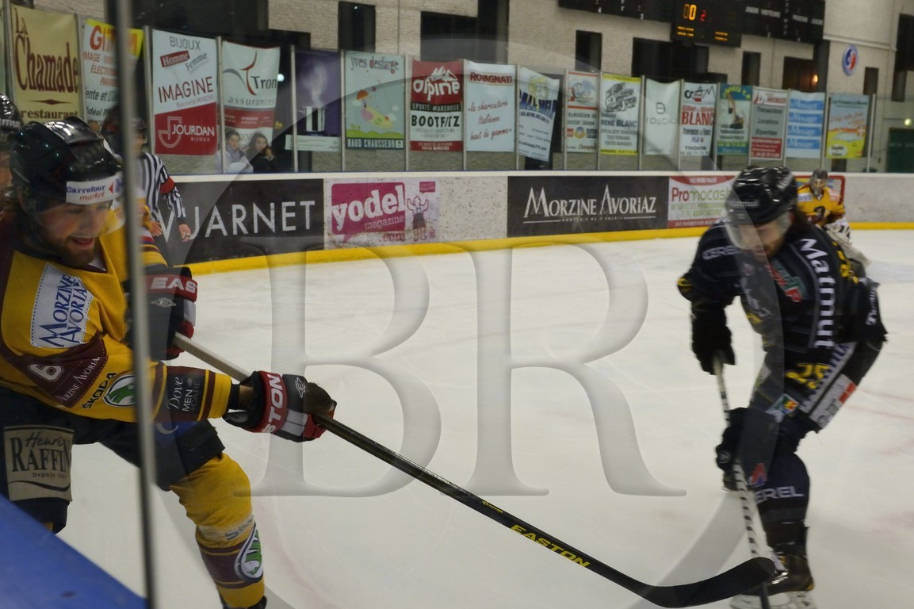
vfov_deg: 31.1
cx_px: 457
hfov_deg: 45.4
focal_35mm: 43
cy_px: 367
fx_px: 1091
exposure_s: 1/320
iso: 1600
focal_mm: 31
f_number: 5.6
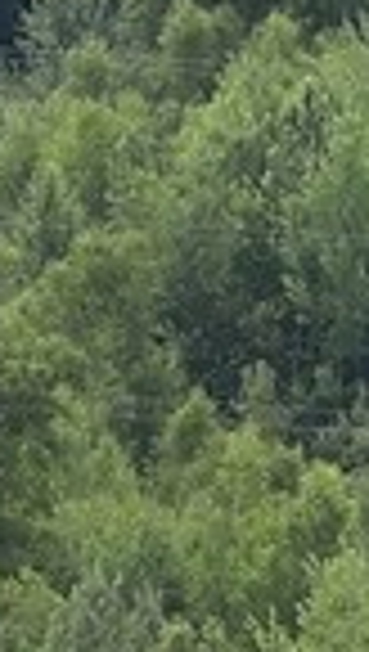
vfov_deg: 1.6
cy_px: 971
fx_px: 24028
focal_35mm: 1387
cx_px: -2434
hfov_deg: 0.9
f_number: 9
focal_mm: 120
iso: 200
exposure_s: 1/250
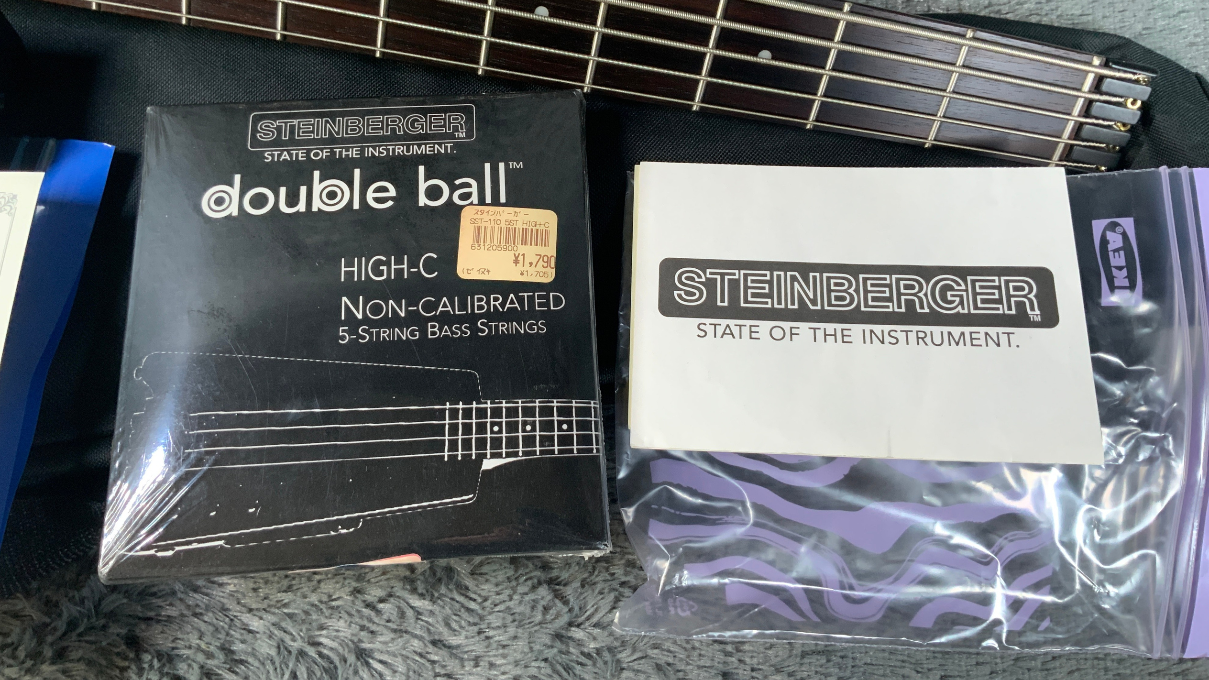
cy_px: 264
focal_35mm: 32
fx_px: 1026
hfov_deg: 61.0
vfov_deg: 36.5
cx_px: 604
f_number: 1.8
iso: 160
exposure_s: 1/60
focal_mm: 3
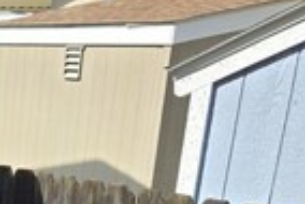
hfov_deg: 16.6
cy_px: 505
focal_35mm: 108
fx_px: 916
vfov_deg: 10.7
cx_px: -193
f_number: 1.8
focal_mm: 5.4
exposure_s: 1/2905
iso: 80
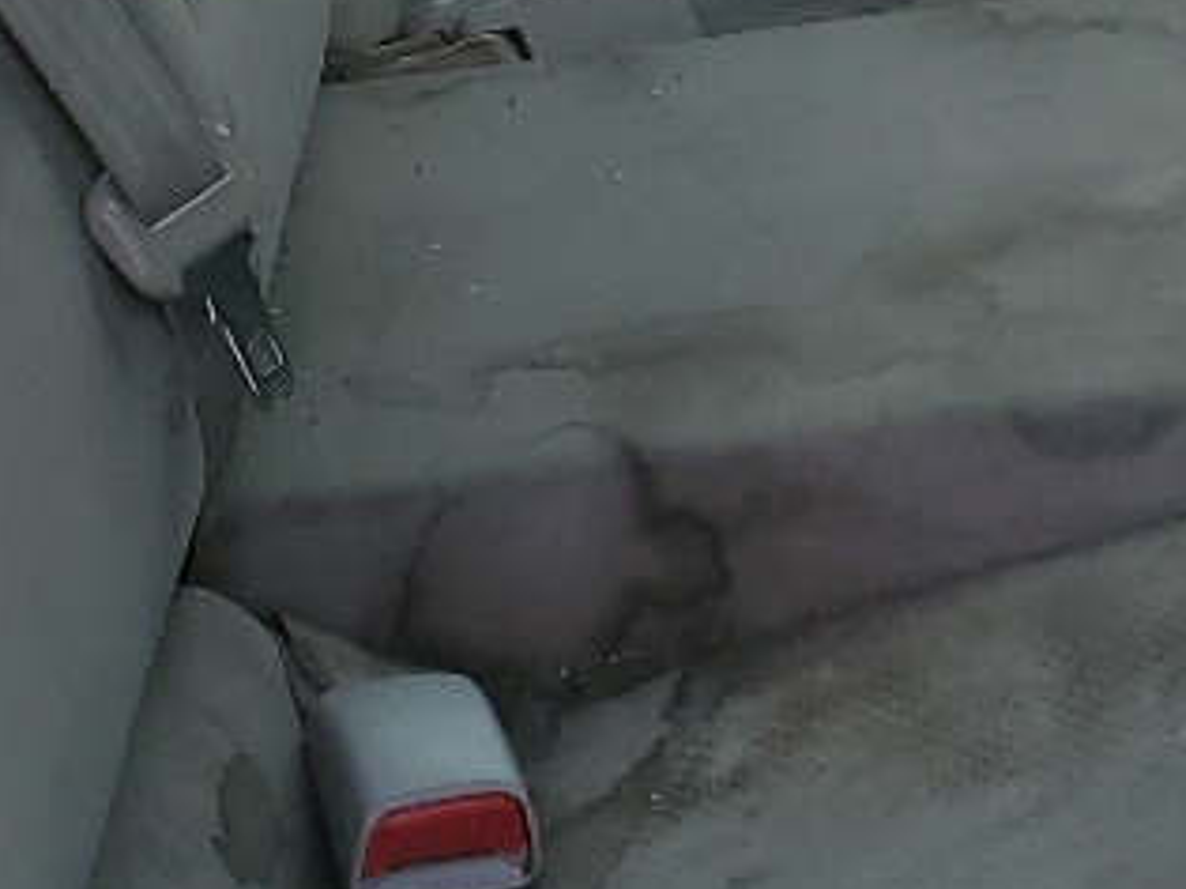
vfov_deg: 10.8
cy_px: -418
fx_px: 4521
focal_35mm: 132
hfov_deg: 14.6
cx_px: 1314
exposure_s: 1/312
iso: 50
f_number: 1.5
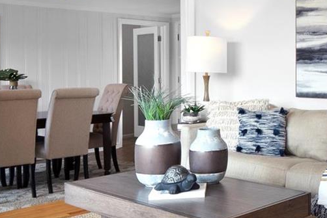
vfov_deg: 26.4
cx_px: 336
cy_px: 78
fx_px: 463
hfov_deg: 34.8
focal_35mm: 51
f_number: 6.3
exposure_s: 1/20
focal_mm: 8
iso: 400
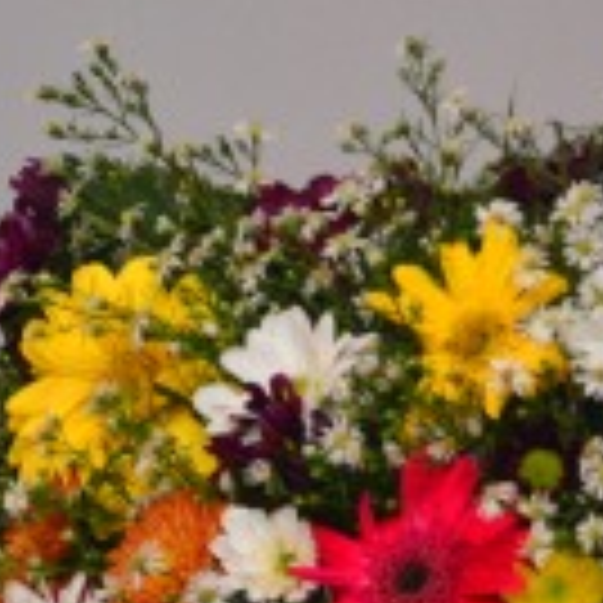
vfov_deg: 2.9
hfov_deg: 2.9
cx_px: 846
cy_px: -4
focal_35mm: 598
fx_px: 11783
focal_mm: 105
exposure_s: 1/100
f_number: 6.3
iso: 800
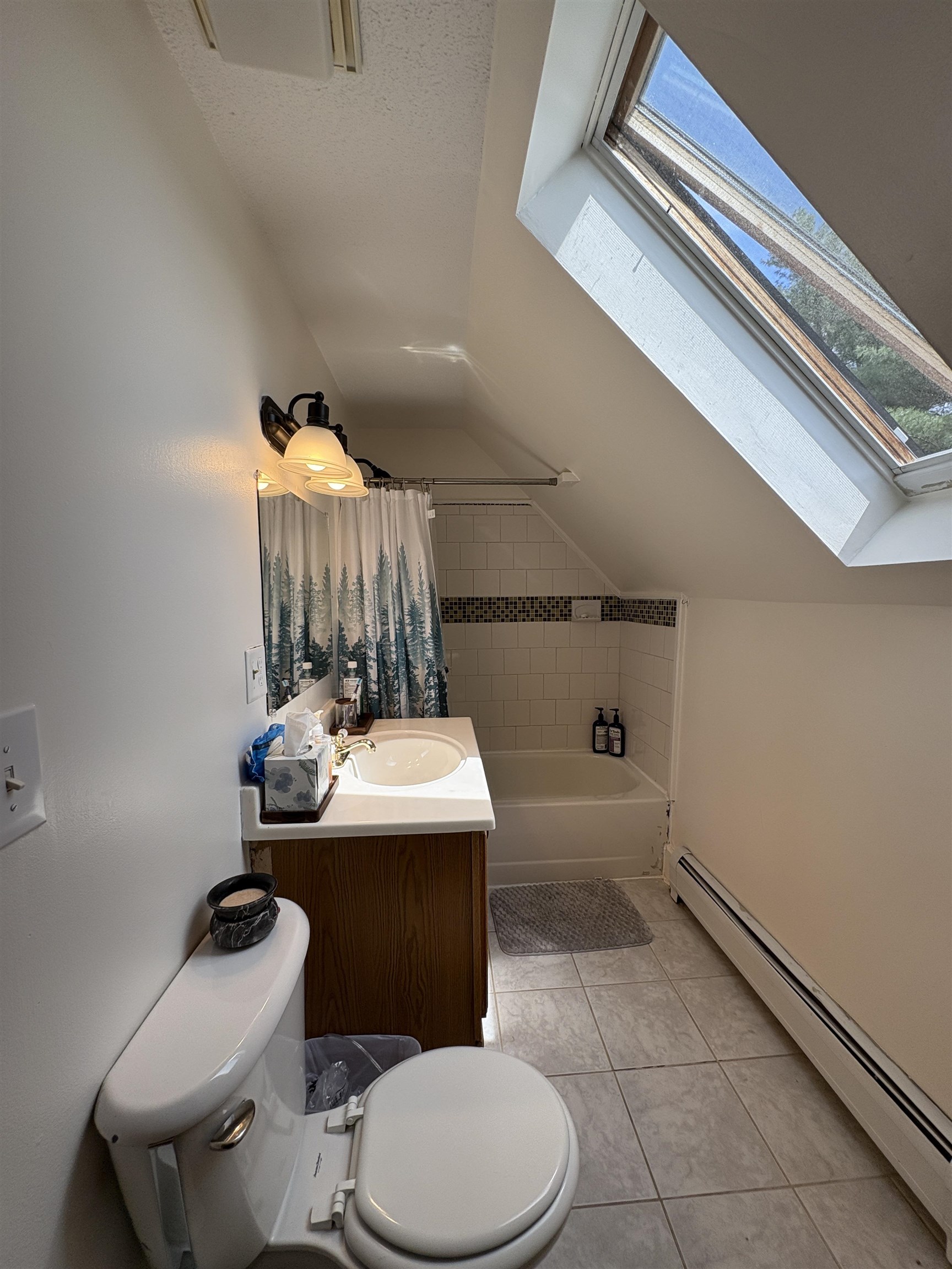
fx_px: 513
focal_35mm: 14
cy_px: 634
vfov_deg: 102.1
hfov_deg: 85.7
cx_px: 476
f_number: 2.2
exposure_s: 1/215
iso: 64
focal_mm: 2.22
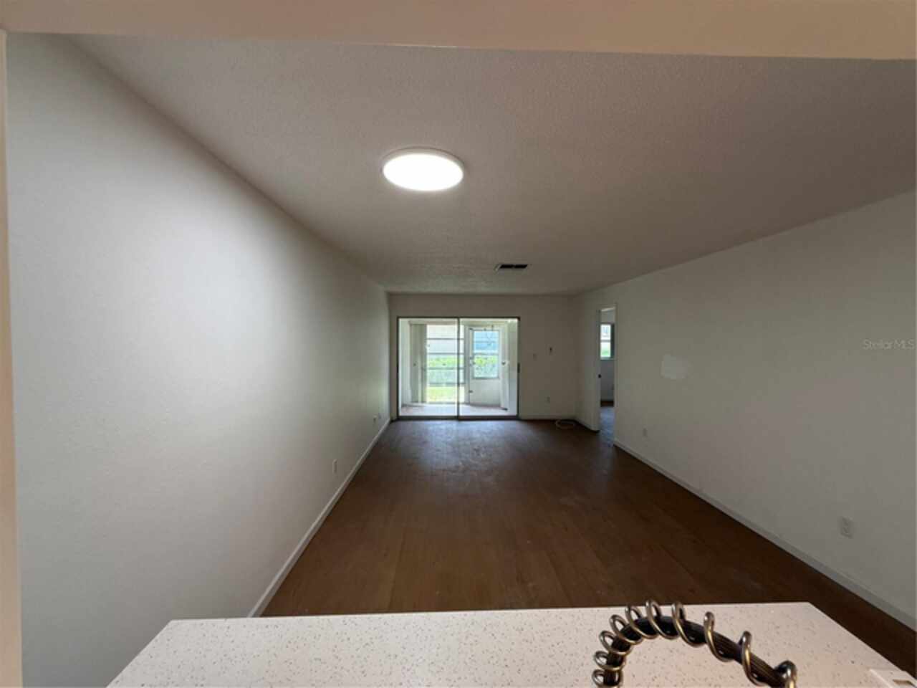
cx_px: 458
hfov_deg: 102.1
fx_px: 371
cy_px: 344
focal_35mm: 14
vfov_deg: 85.7
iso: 200
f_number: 2.2
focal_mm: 2.22
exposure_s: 1/120
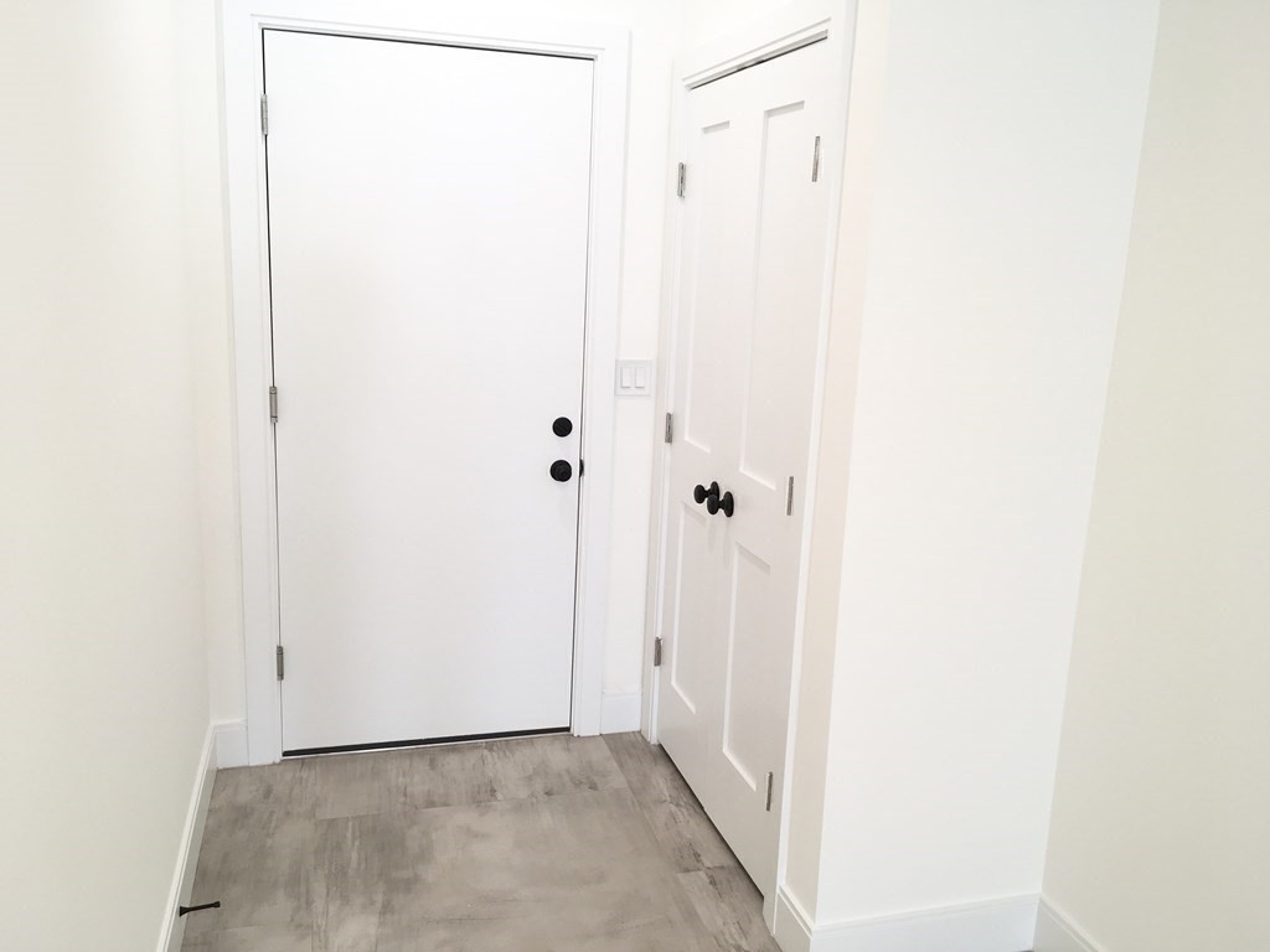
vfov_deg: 48.2
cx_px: 635
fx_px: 1064
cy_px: 476
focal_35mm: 29
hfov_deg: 61.7
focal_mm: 4.15
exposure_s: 1/30
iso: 32
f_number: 2.2
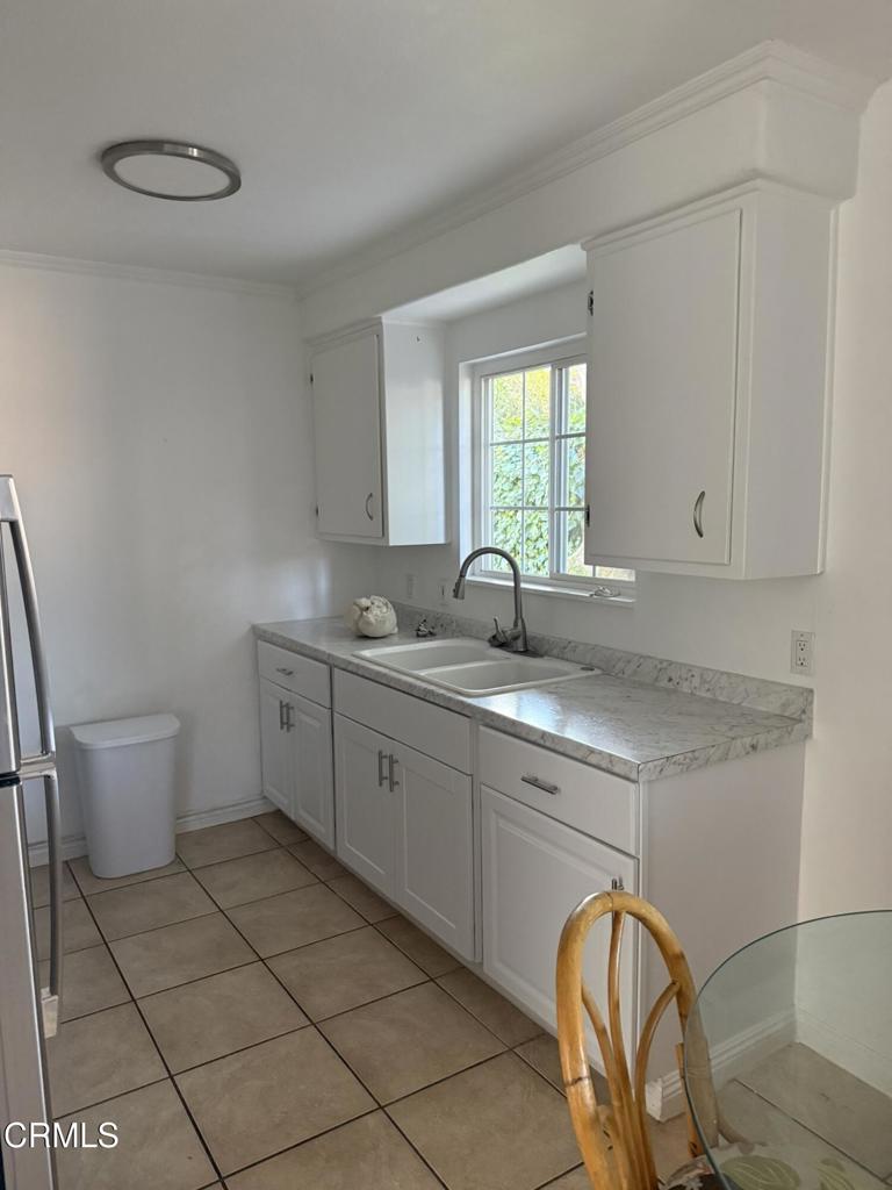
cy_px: 595
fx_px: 825
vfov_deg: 71.6
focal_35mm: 24
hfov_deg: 56.8
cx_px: 446
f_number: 1.78
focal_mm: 6.76
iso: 640
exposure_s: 1/60
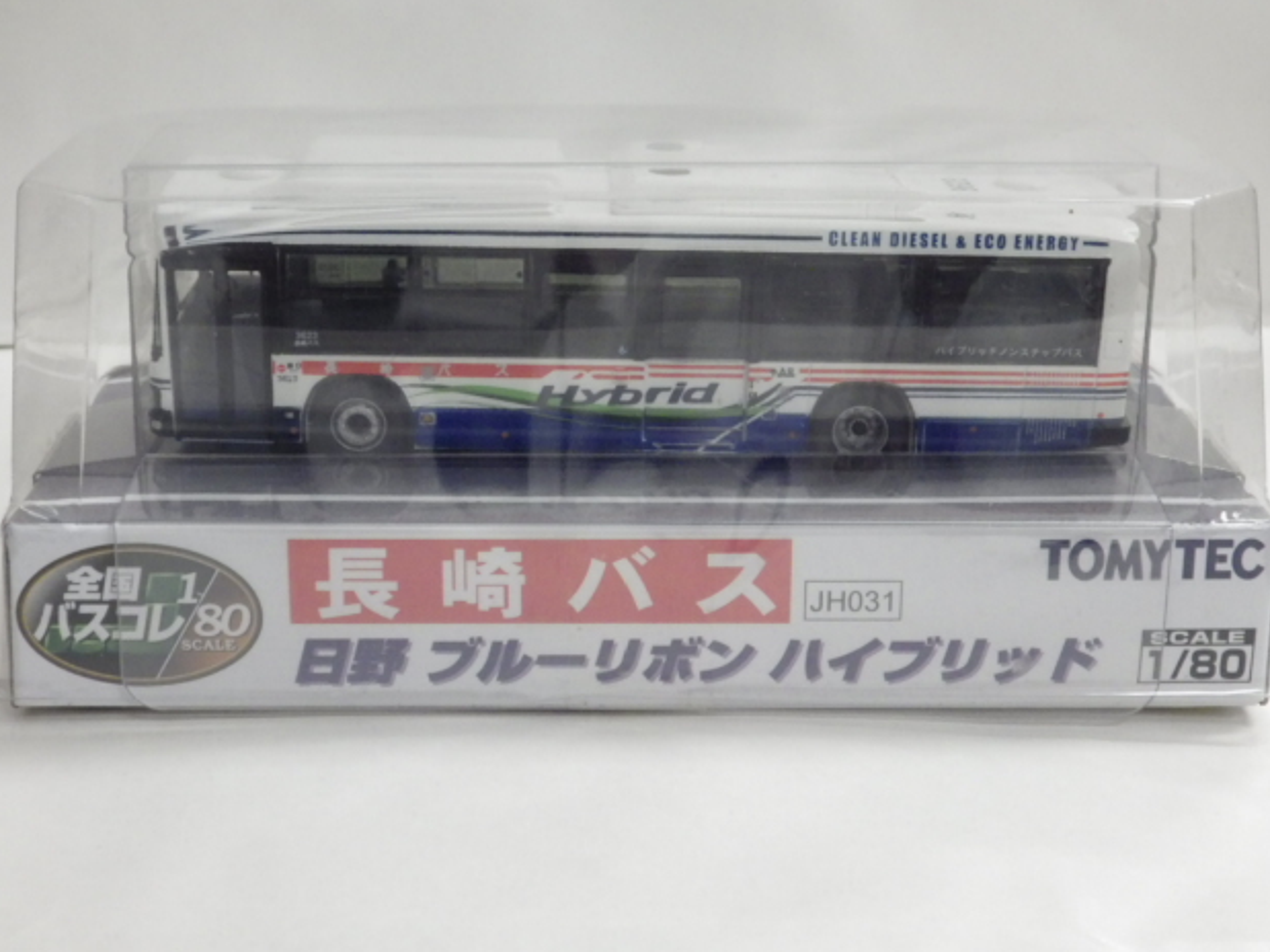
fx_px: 2238
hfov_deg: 31.7
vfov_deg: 24.0
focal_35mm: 61
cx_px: 626
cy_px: 464
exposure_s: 1/60
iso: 640
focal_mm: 10.7
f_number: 4
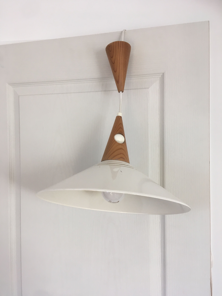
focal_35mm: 29
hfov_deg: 48.2
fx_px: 248
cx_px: 111
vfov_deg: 61.7
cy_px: 148
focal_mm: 4.15
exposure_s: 1/33
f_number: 2.2
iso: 25
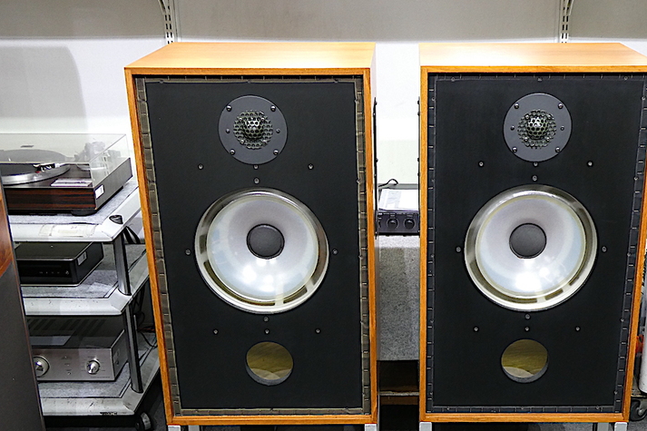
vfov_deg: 27.2
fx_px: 880
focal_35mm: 49
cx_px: 397
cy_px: 316
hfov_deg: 40.1
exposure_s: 1/5
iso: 200
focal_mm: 6.3
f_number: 3.7
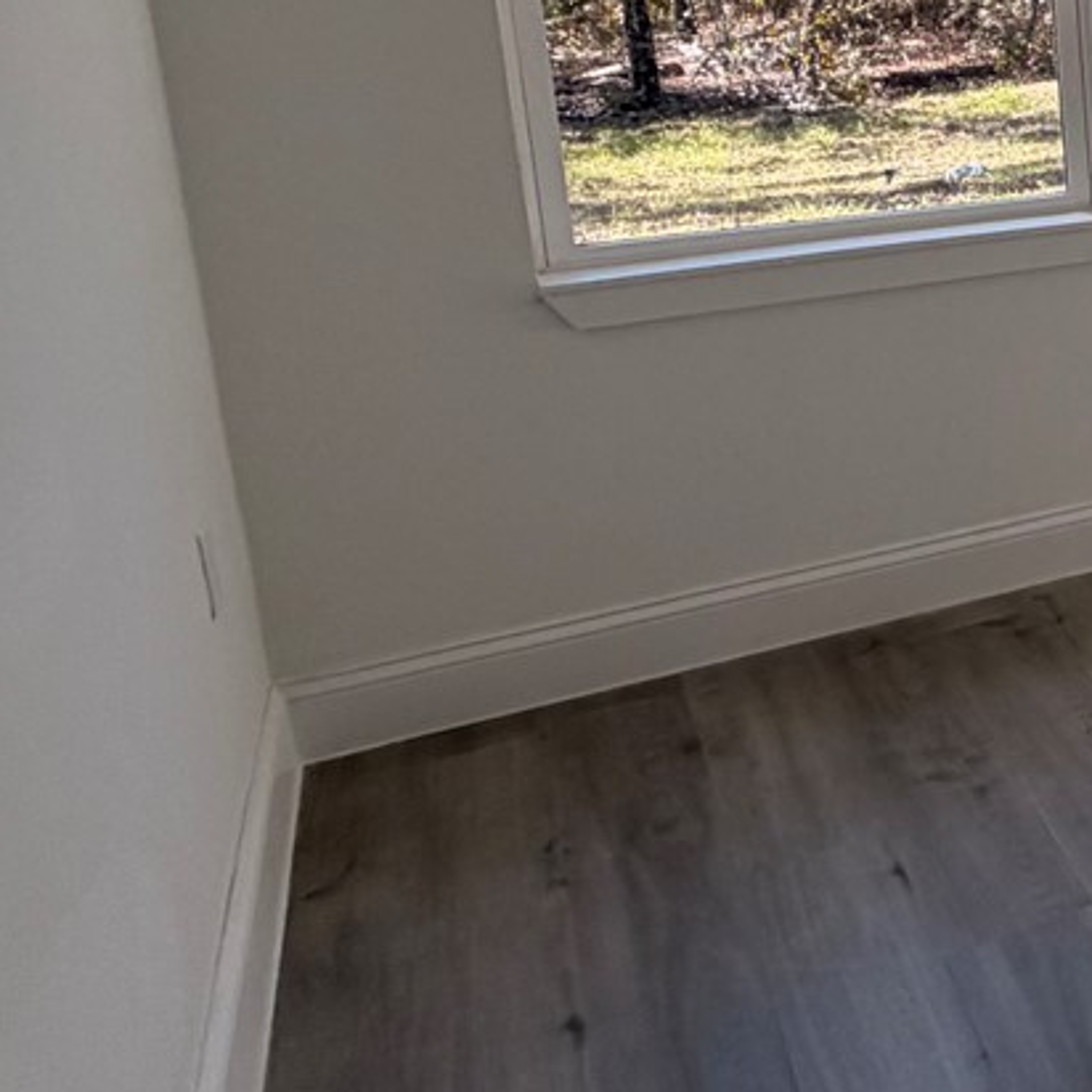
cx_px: 1884
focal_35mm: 48
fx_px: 1713
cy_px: 183
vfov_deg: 34.0
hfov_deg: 22.9
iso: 64
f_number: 2.2
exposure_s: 1/190
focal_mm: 2.22
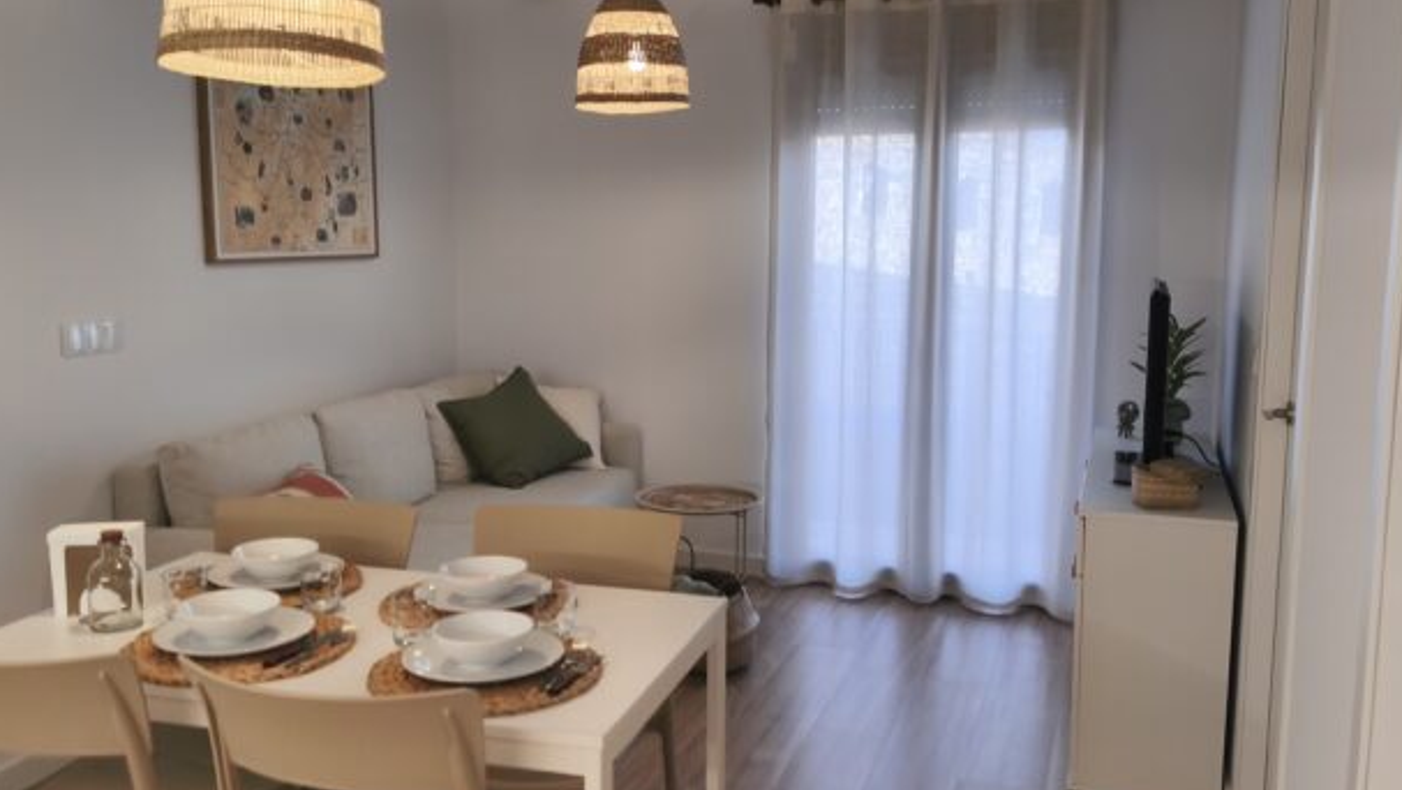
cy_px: 432
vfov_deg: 35.7
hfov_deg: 59.5
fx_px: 1227
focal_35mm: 33
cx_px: 725
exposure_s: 1/99.9
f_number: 1.65
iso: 160
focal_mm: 6.18
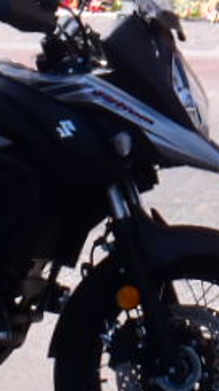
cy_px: -262
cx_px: 491
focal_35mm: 161
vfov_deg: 12.5
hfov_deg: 7.1
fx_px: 1668
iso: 100
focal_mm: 5
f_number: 10
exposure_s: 1/60
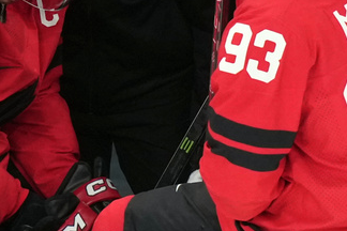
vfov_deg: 0.7
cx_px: 152
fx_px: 18264
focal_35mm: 1895
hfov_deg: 1.1
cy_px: -7
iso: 2000
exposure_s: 1/2000
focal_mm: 400
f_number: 3.2
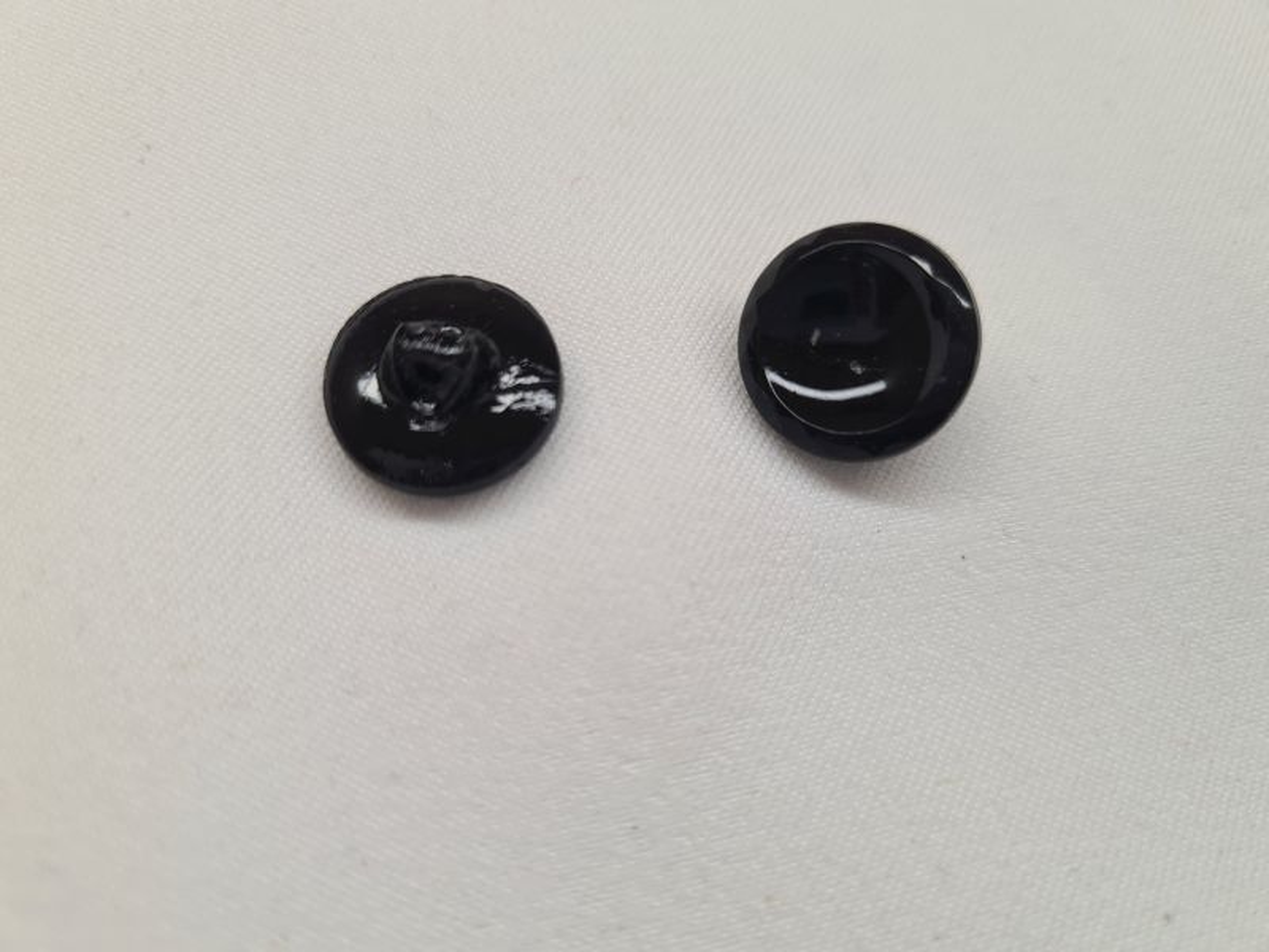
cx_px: 634
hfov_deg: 67.3
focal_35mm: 26
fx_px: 953
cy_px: 476
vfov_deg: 53.1
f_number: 1.8
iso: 50
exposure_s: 1/201
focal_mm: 5.4
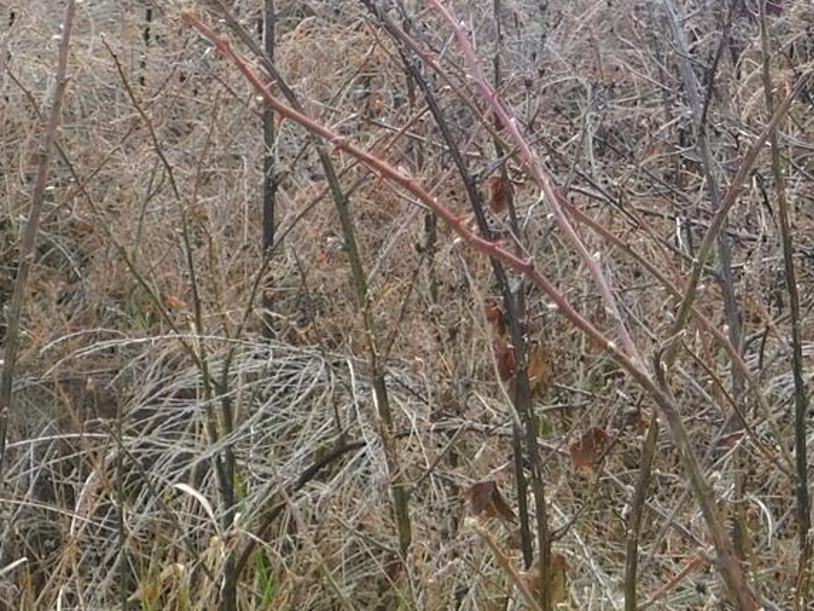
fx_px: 3033
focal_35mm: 129
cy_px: -460
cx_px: 511
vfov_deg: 10.8
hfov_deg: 15.3
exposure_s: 1/200
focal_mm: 6.3
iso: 125
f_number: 3.5
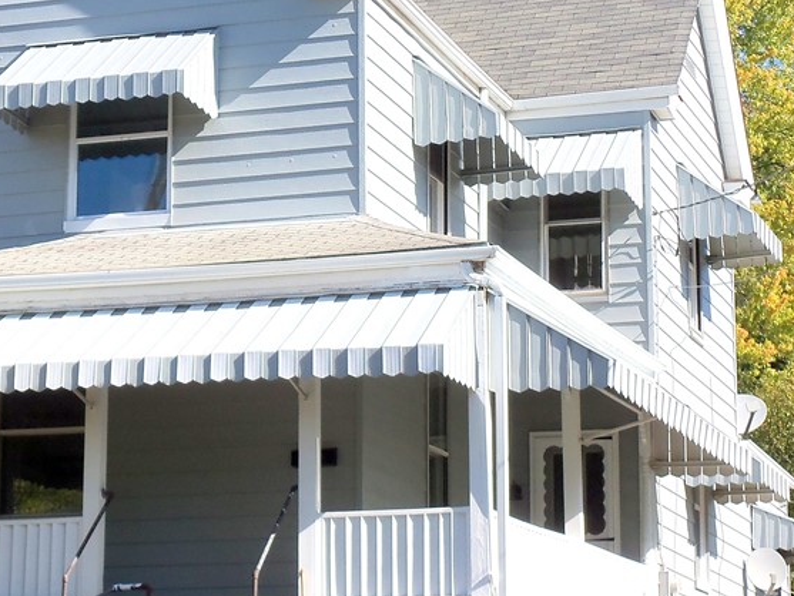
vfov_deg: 13.0
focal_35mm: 114
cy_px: 308
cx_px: 235
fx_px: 2615
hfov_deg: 17.2
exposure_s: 1/500
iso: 64
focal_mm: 11.1
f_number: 4
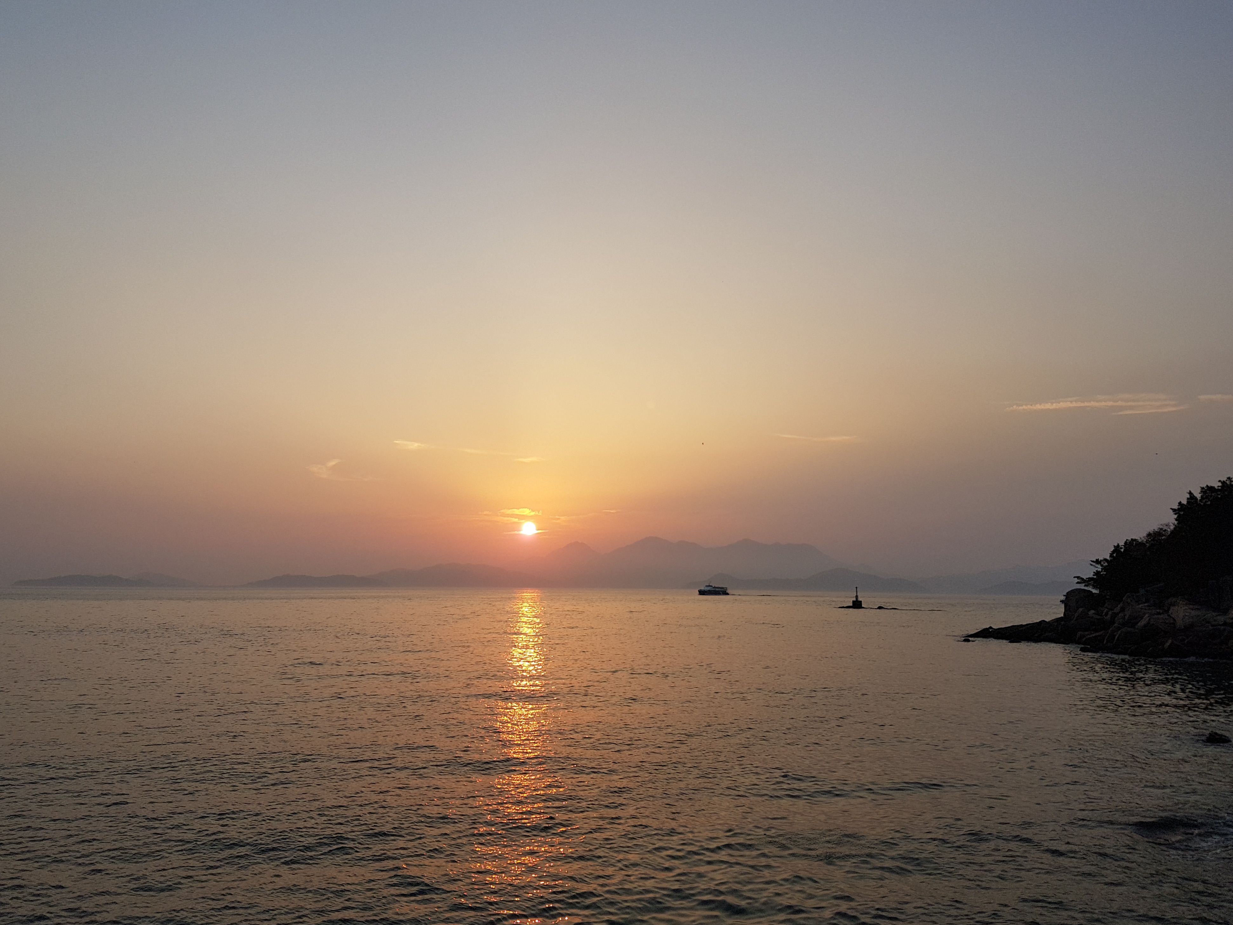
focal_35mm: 27
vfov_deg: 51.3
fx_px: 962
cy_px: 474
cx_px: 610
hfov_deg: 65.3
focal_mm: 4.2
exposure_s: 1/1240
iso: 40
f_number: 1.7
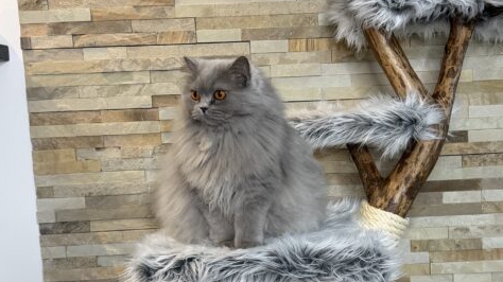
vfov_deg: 22.5
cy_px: 188
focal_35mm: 53
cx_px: 301
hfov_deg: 39.0
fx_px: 706
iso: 250
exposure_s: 1/60
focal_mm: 6.76
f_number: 1.78
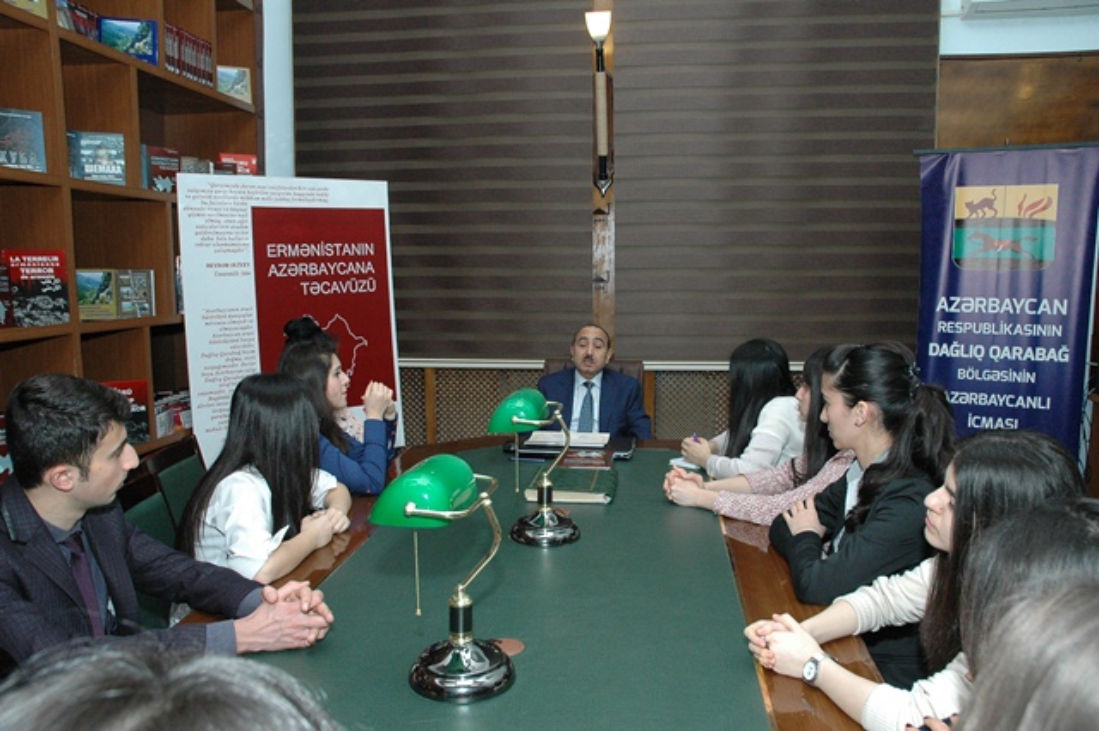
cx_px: 550
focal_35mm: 27
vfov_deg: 47.9
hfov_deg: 67.4
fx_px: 824
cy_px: 366
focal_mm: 18
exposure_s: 1/100
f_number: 7.1
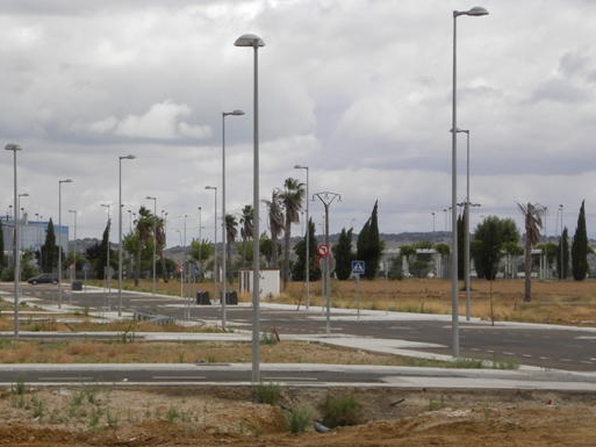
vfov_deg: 9.2
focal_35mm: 161
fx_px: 2773
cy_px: 186
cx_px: 317
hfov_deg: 12.3
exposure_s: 1/387
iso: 64
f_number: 6.3
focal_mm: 23
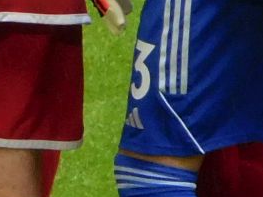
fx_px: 28911
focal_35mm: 3807
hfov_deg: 0.5
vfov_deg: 0.4
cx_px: -226
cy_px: -163
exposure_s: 1/250
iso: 400
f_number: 6.5
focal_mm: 90
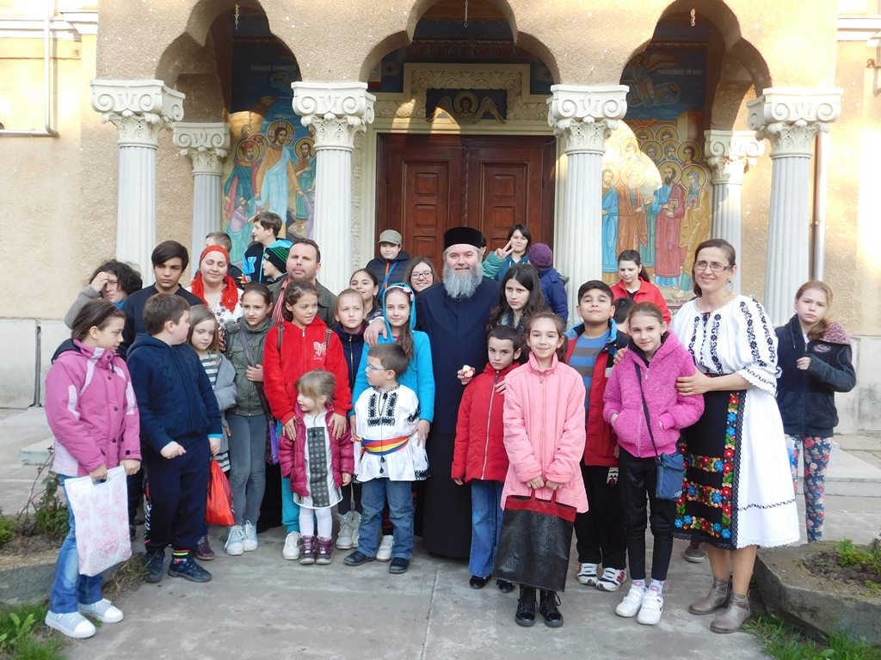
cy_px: 330
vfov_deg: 39.7
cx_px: 440
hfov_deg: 51.4
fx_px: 916
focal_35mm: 36
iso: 125
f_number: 3.5
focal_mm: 6.3
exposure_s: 1/200
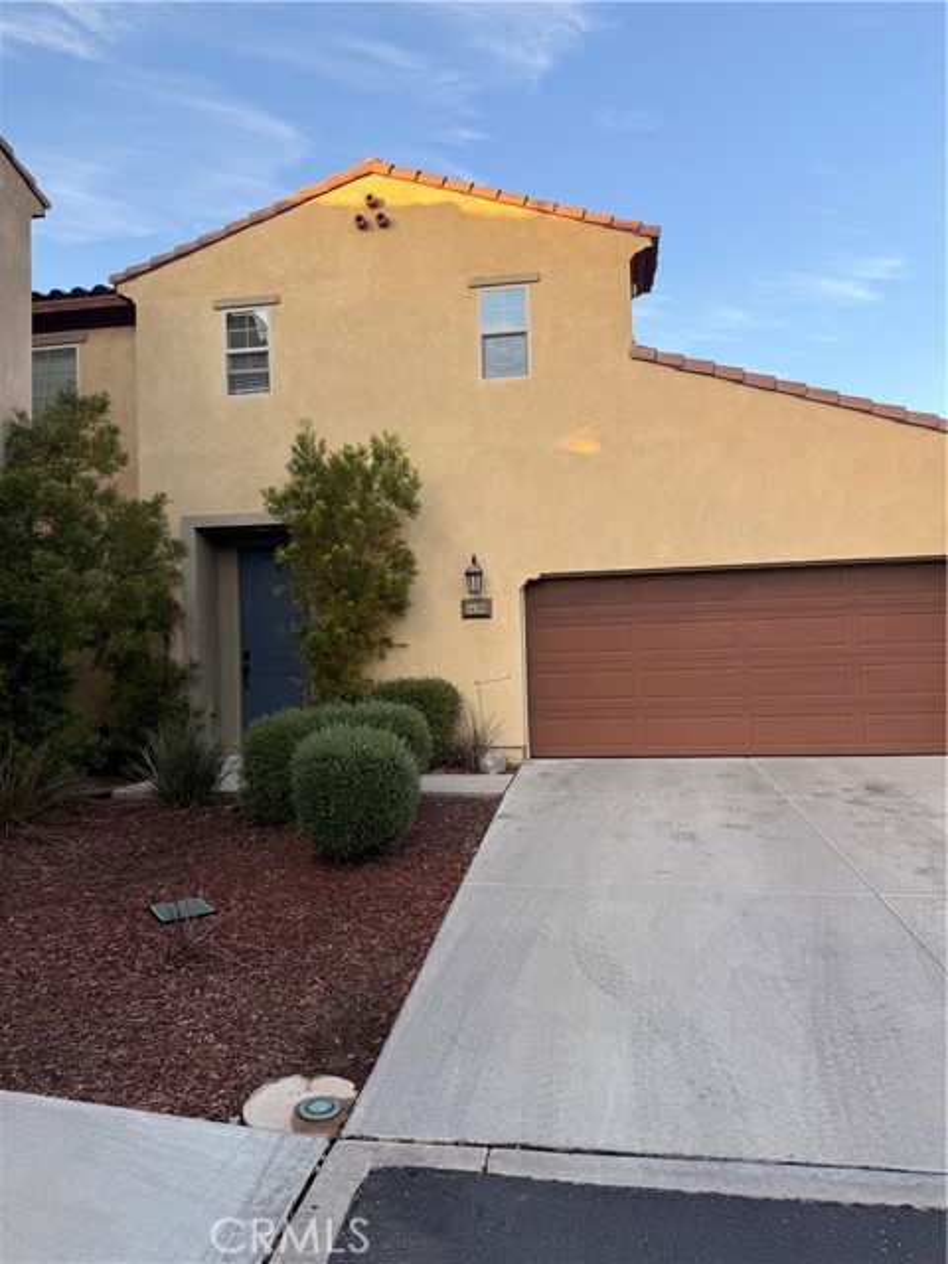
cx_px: 474
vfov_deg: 71.6
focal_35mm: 24
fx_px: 876
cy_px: 632
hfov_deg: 56.8
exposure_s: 1/528
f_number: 1.78
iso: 80
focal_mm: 6.76
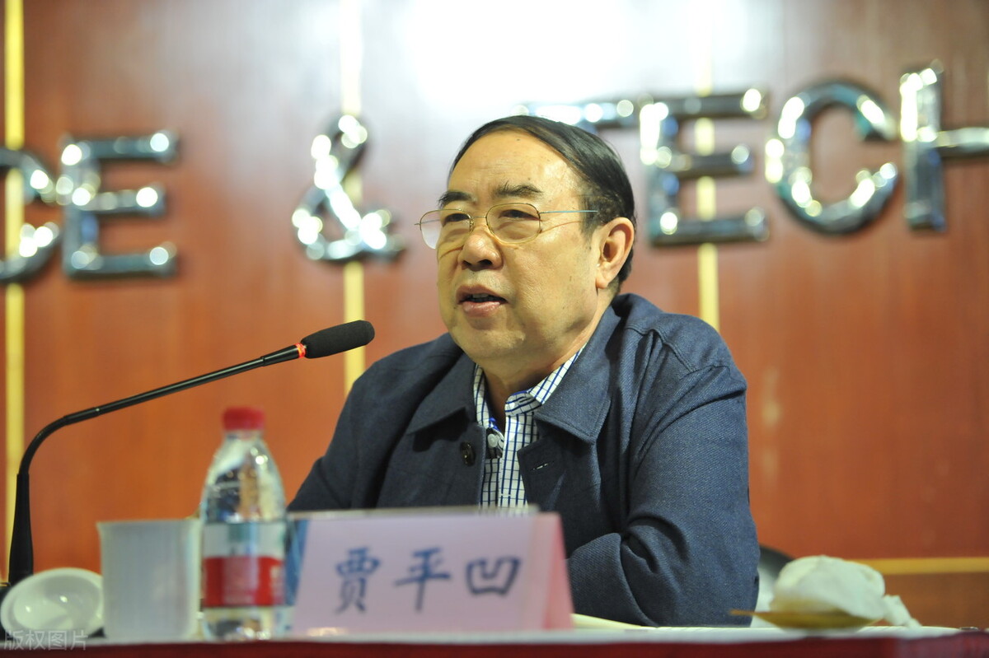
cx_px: 494
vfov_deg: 11.4
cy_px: 329
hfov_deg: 17.1
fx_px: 3295
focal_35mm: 120
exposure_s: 1/125
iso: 2000
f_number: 2.8
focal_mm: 120
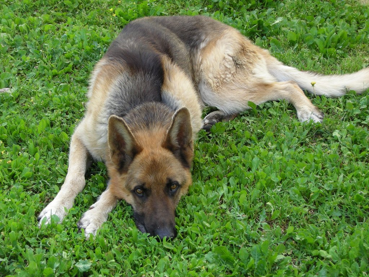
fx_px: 949
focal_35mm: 89
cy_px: 138
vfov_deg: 16.6
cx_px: 184
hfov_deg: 22.0
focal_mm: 18.6
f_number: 4.3
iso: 117
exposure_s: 1/78.2
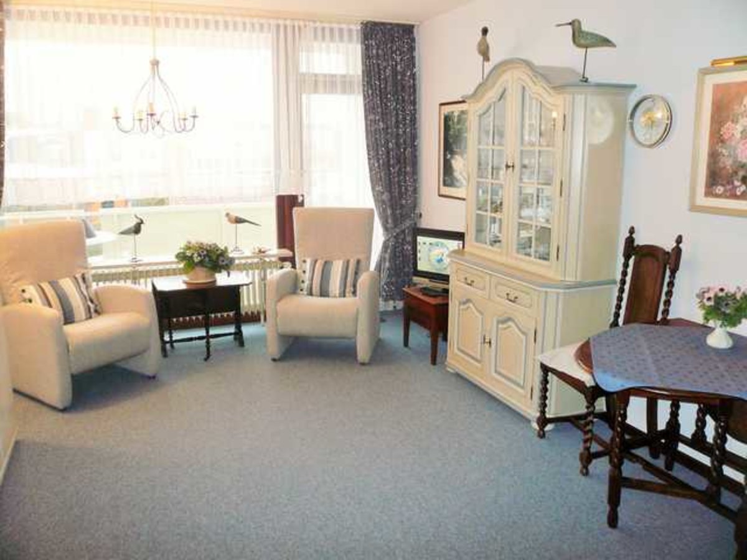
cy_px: 280
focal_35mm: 28
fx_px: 604
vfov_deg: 49.7
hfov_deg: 63.4
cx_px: 374
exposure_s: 1/30
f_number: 2.8
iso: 160
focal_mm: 4.6
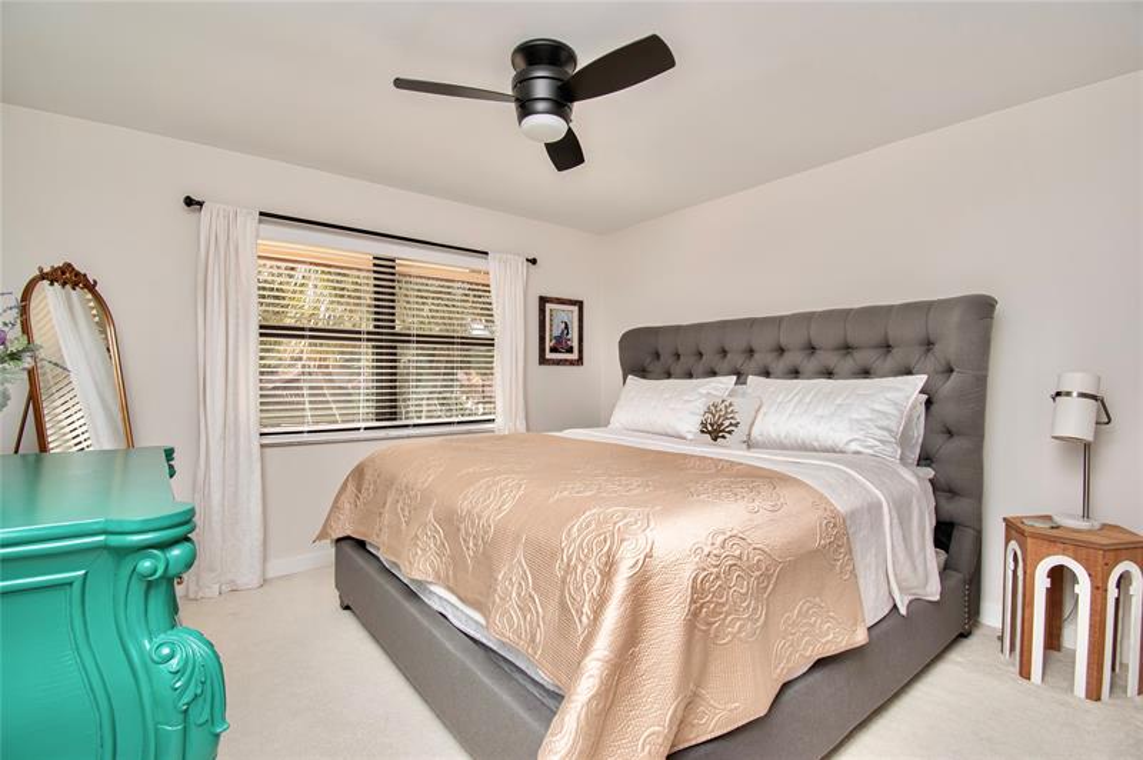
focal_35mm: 15
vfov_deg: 77.2
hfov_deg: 100.4
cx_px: 572
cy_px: 380
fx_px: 476
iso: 500
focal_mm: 10
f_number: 5.6
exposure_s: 1/125
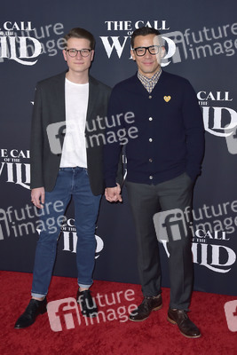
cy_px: 178
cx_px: 118
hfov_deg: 30.5
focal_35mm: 44
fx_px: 434
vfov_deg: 44.5
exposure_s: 1/250
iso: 320
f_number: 7.1
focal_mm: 44
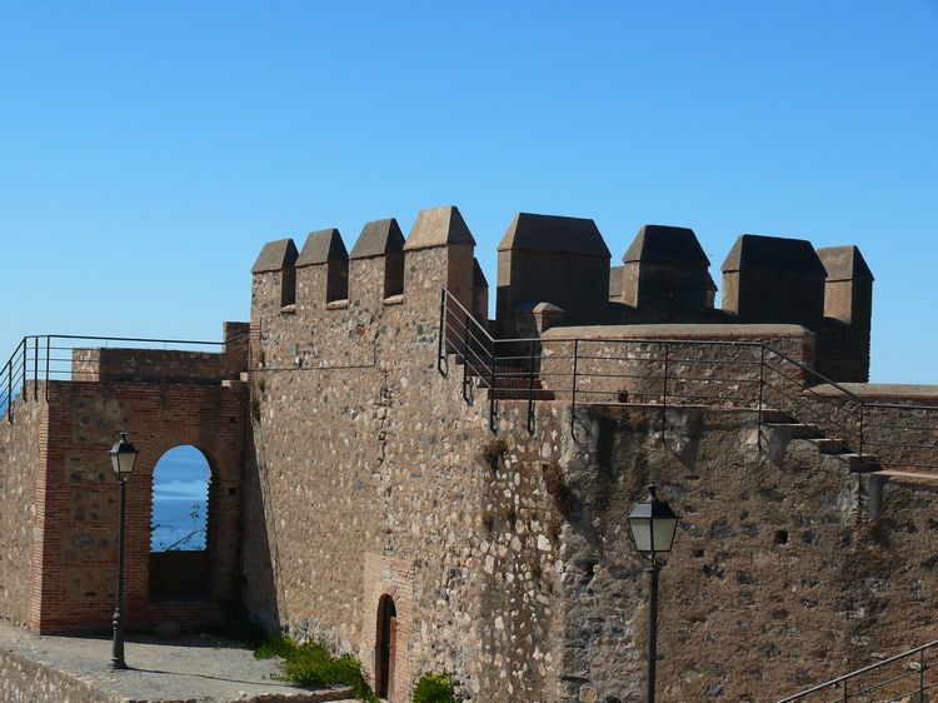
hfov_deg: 31.2
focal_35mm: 62
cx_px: 469
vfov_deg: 23.6
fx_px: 1679
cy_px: 352
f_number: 5.6
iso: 100
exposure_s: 1/250
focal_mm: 13.1
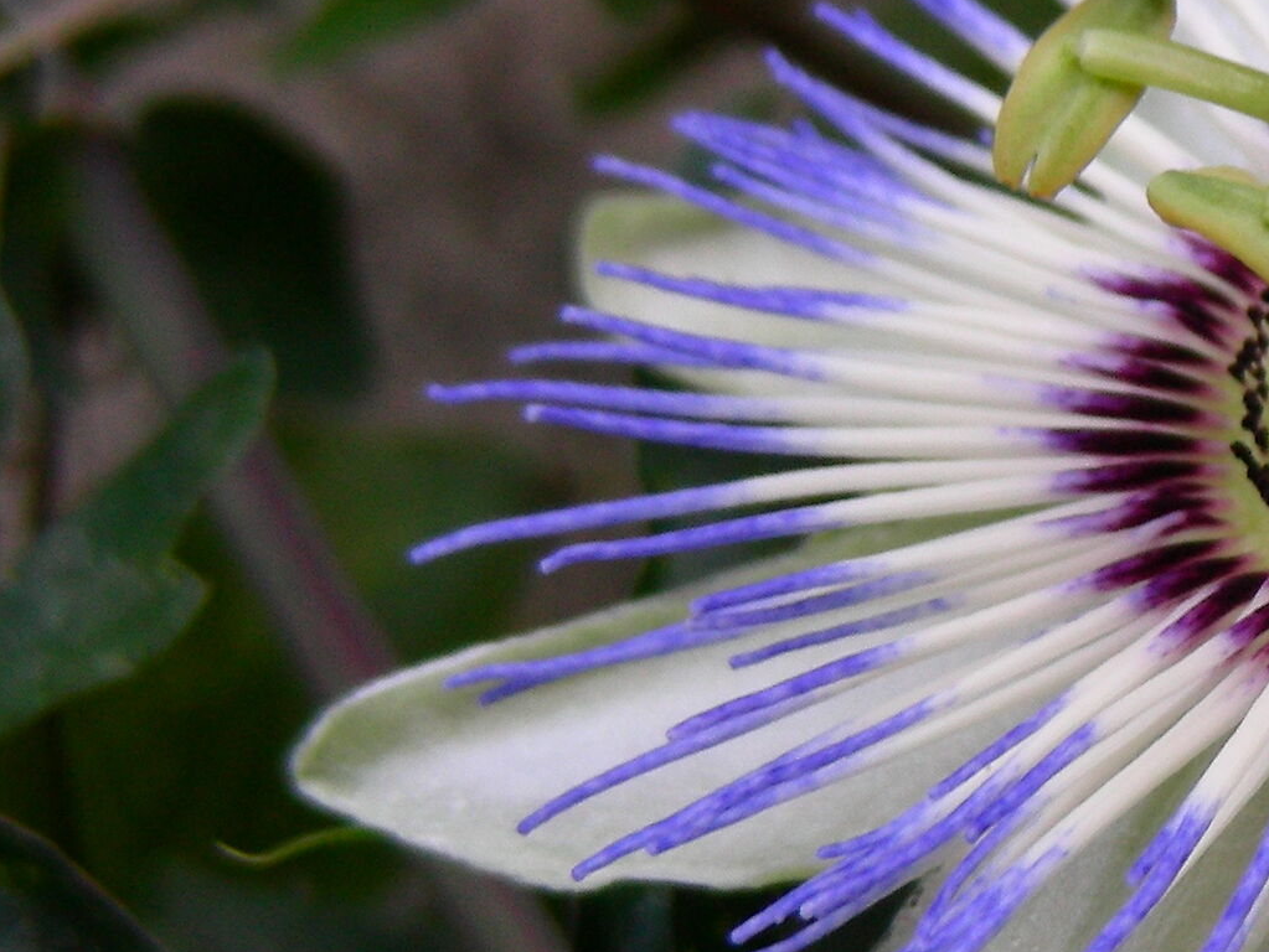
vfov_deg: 5.6
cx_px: 1428
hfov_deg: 7.4
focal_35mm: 265
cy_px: 574
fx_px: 9718
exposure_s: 1/69.2
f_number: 3.5
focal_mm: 18.9
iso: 50
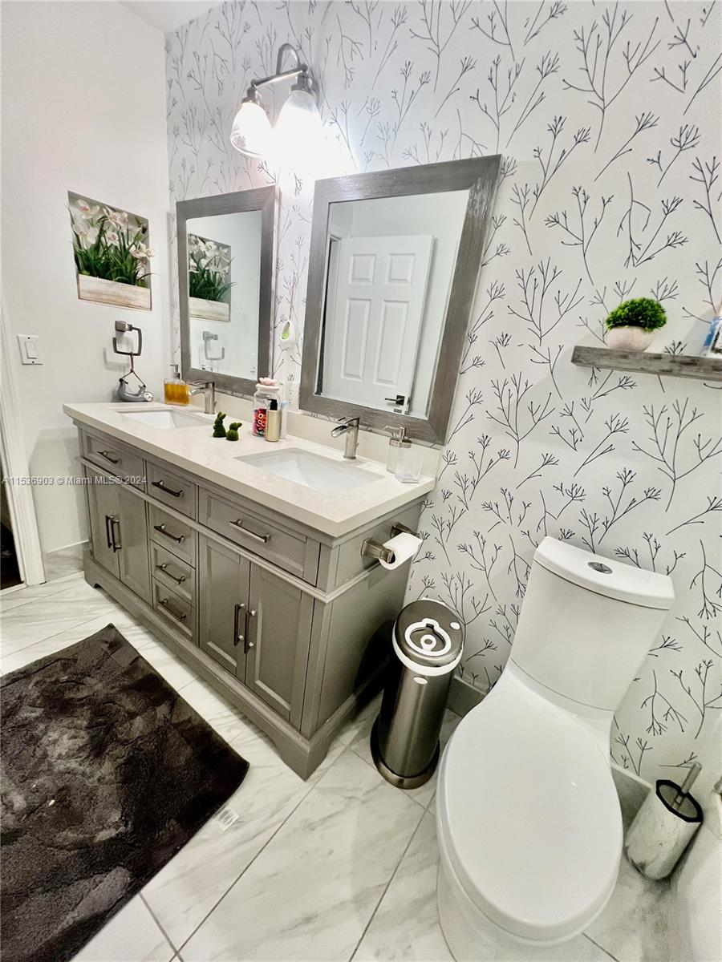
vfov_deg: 106.2
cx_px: 361
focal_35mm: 13
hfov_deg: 89.9
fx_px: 362
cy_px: 481
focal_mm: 1.57
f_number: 1.8
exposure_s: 1/120
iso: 200
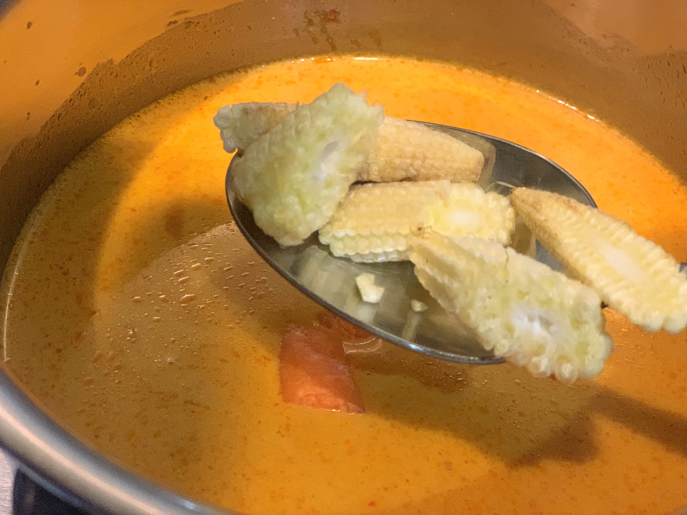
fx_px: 1032
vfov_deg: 28.0
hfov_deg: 36.8
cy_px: 258
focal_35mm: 52
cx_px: 344
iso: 400
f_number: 2.4
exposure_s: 1/50
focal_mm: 6
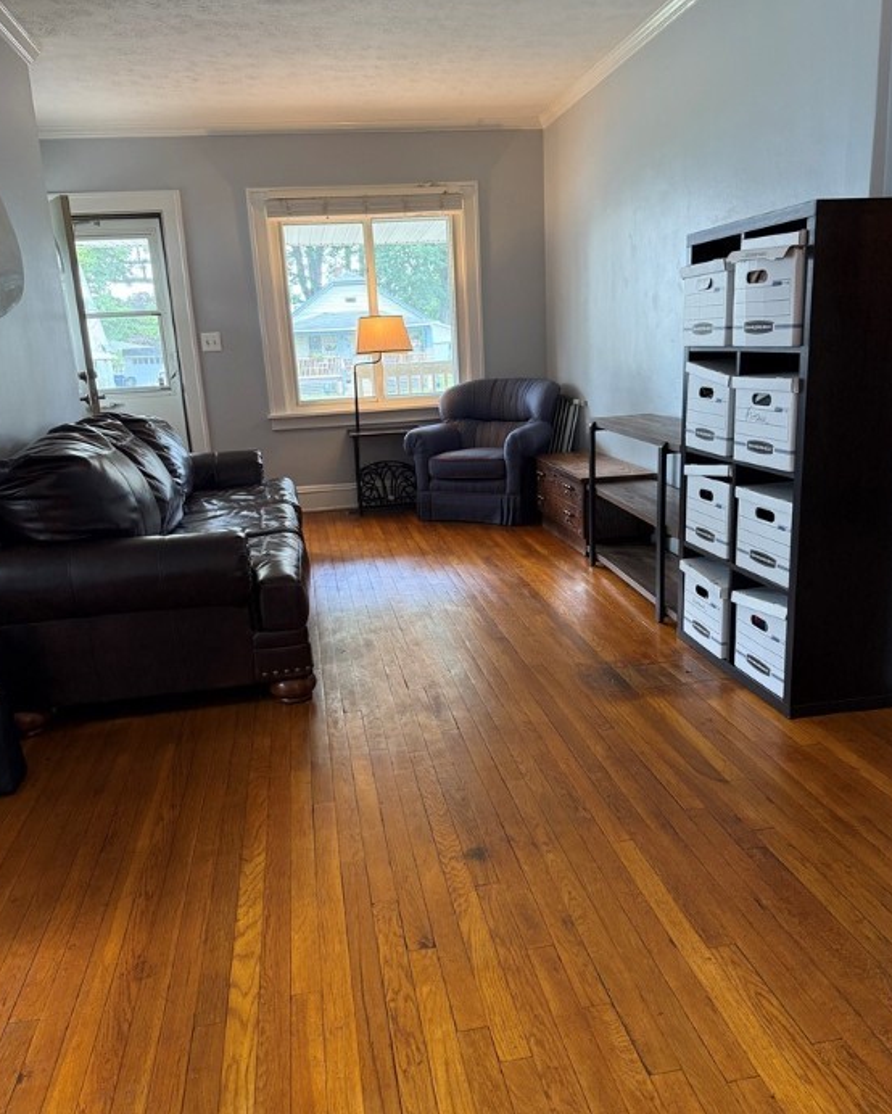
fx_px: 858
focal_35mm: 26
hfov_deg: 55.0
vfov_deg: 66.0
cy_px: 551
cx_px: 440
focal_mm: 6.76
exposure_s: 1/60
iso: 250
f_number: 1.78
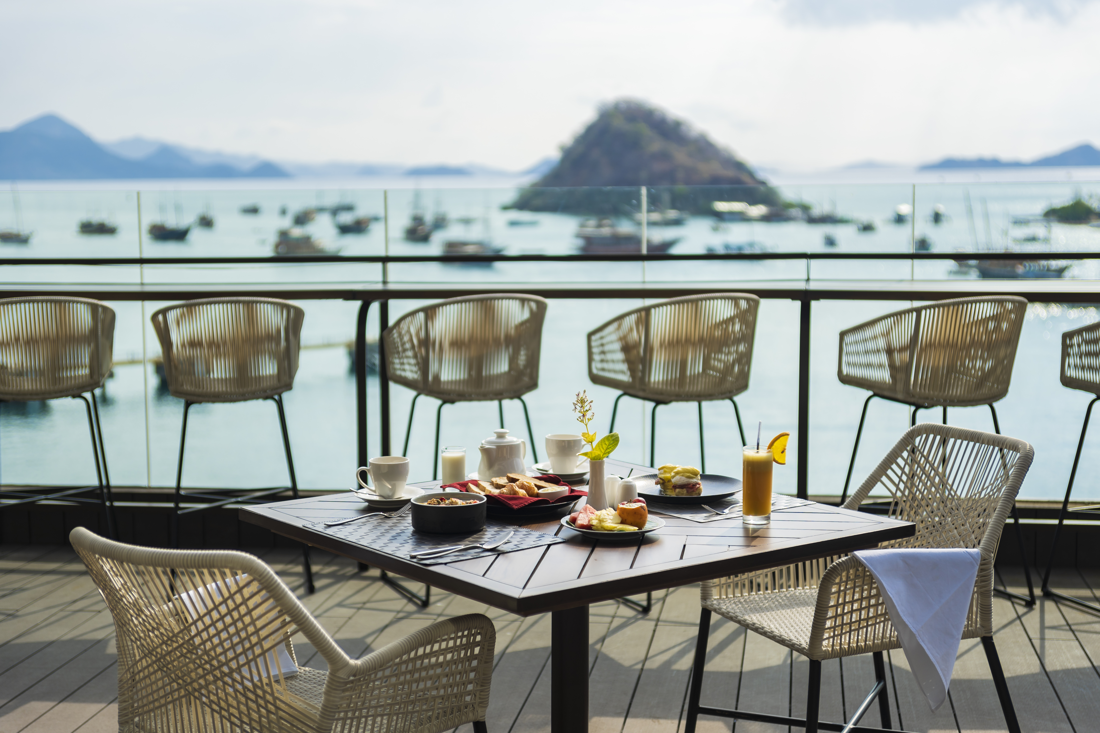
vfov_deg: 24.6
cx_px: 550
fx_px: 1680
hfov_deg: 36.2
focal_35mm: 55
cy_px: 366
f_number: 2.8
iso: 100
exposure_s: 1/2000
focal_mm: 55
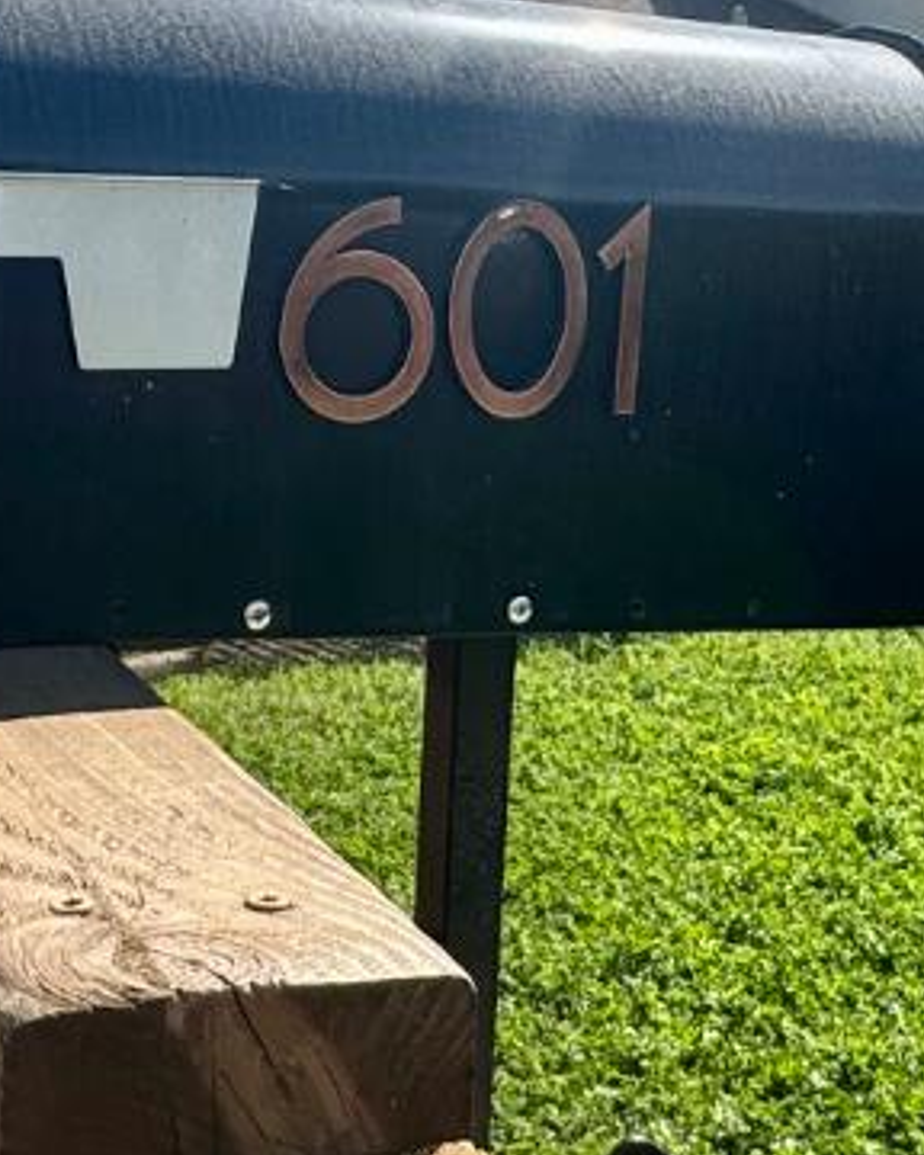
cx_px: 151
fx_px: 1948
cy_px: 509
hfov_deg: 26.1
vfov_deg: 33.0
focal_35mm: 57
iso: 50
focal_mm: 2.22
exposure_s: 1/1672
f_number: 2.2
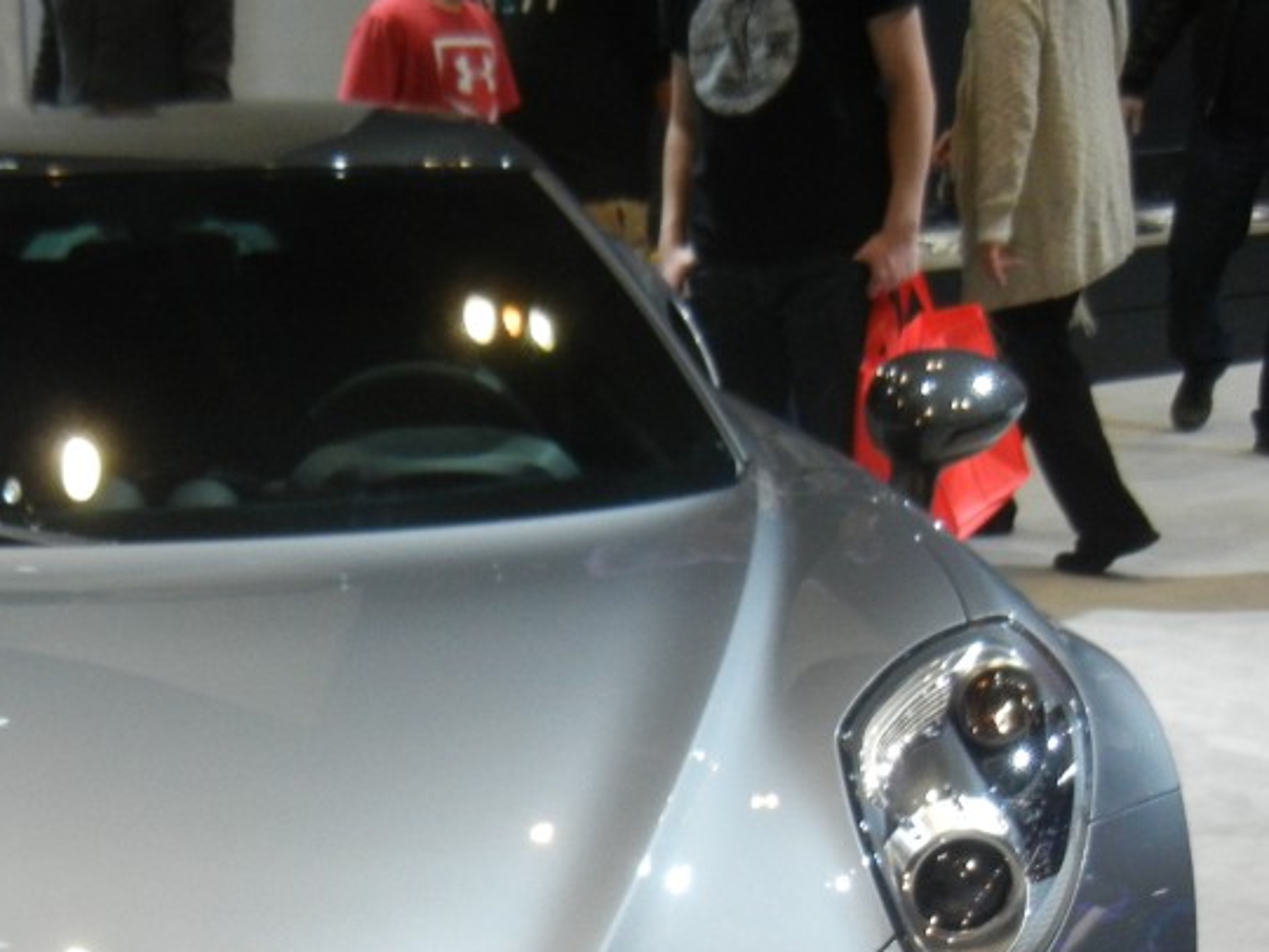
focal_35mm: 74
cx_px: 181
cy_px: 865
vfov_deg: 19.5
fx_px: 2713
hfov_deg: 25.7
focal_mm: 7.1
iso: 496
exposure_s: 1/250
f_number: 3.7
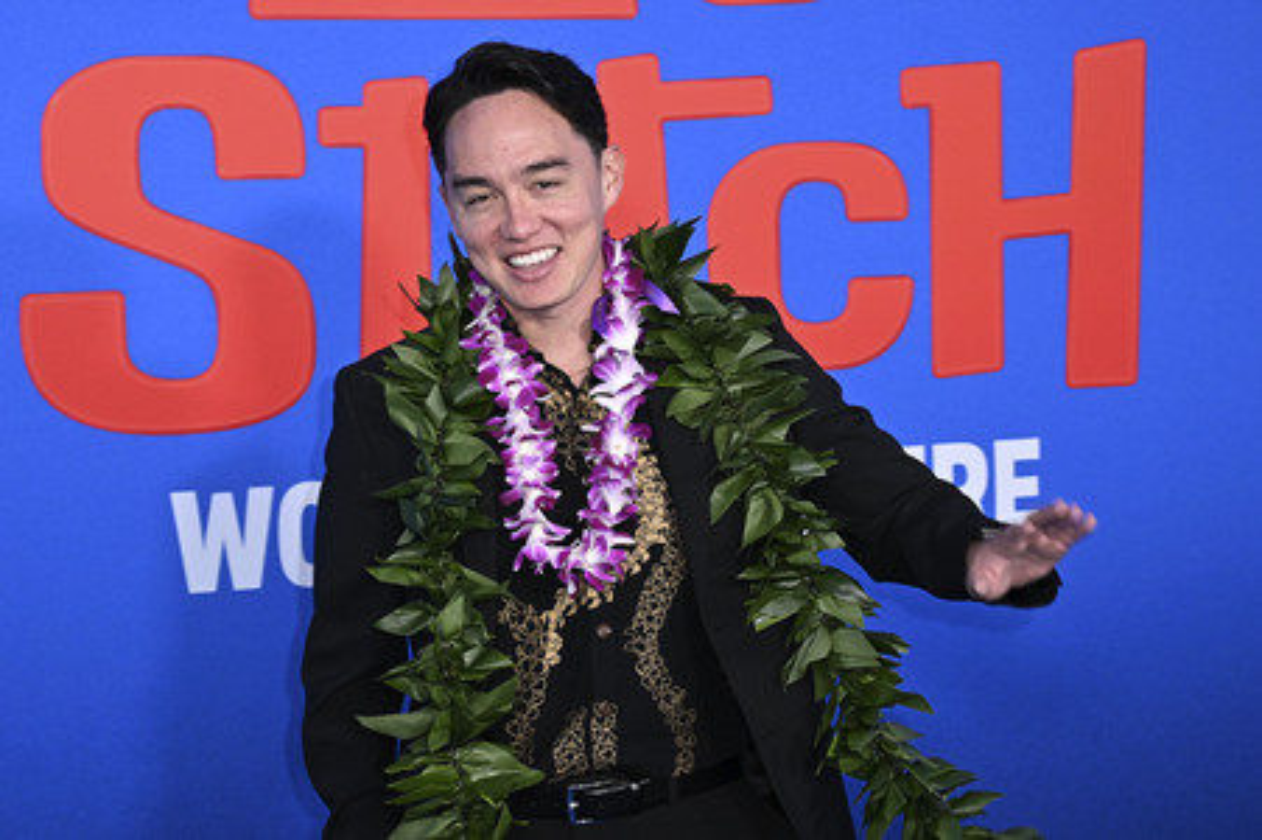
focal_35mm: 56
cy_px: 420
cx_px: 631
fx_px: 1962
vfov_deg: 24.2
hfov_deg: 35.7
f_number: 6.3
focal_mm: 56
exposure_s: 1/200
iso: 1600
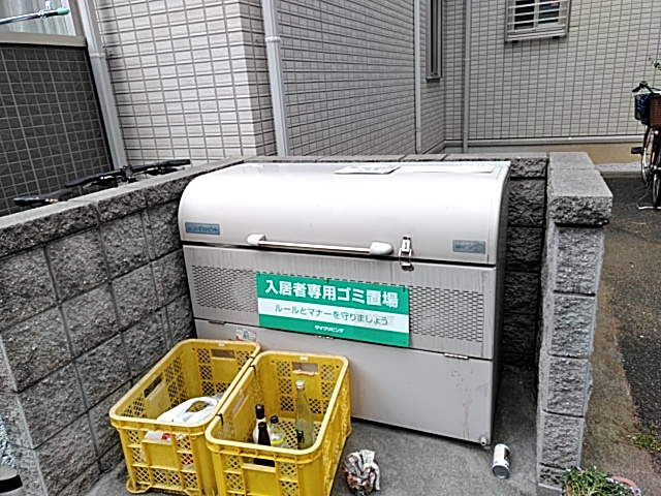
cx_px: 330
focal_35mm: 27
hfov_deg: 65.3
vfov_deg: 51.4
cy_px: 248
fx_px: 516
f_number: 2.2
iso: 60
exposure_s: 1/141
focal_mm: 3.46
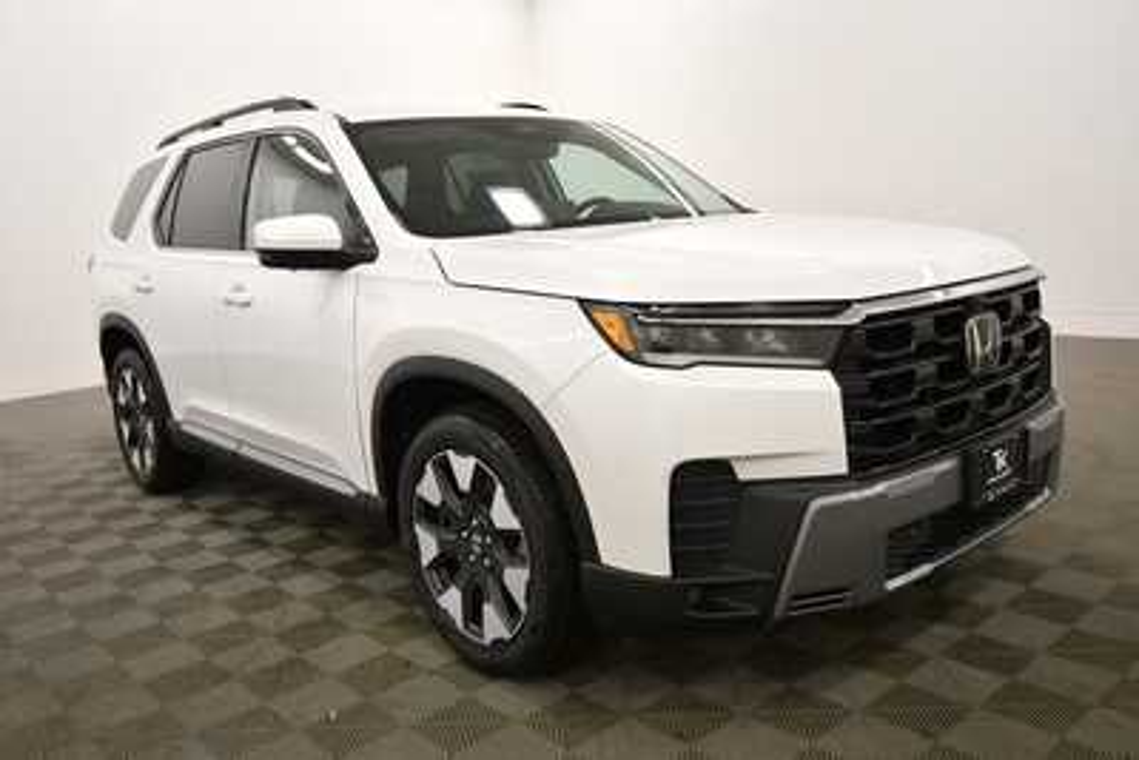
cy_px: 380
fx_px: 949
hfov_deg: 61.9
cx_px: 570
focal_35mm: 30
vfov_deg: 43.6
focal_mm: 20
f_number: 5.6
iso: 800
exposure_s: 1/200
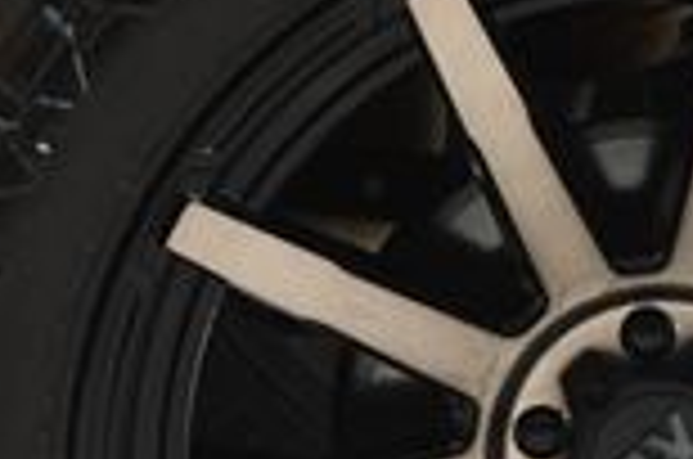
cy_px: 418
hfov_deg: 3.4
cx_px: 644
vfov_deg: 2.2
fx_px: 11757
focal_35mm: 612
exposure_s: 1/250
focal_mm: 98
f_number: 5.6
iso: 250
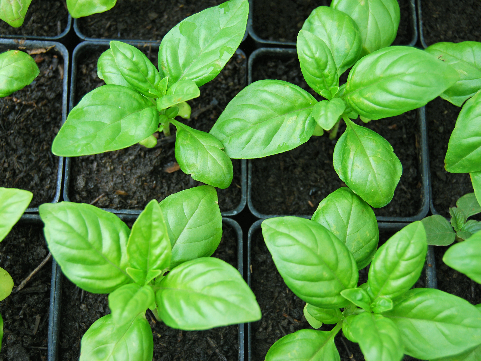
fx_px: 862
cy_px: 181
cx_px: 218
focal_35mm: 62
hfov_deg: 31.2
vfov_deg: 23.7
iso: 200
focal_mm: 38
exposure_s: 1/60
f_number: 6.3
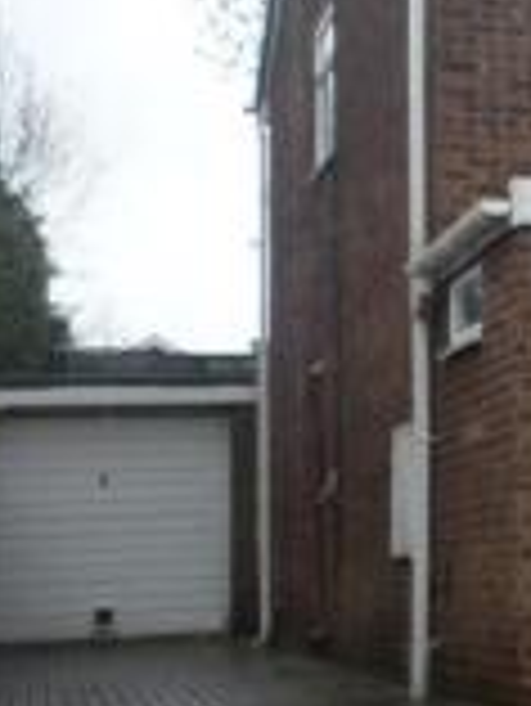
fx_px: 1900
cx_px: 1145
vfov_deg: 21.1
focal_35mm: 93
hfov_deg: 13.2
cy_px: 299
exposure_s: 1/320
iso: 100
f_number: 2.8
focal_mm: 4.4
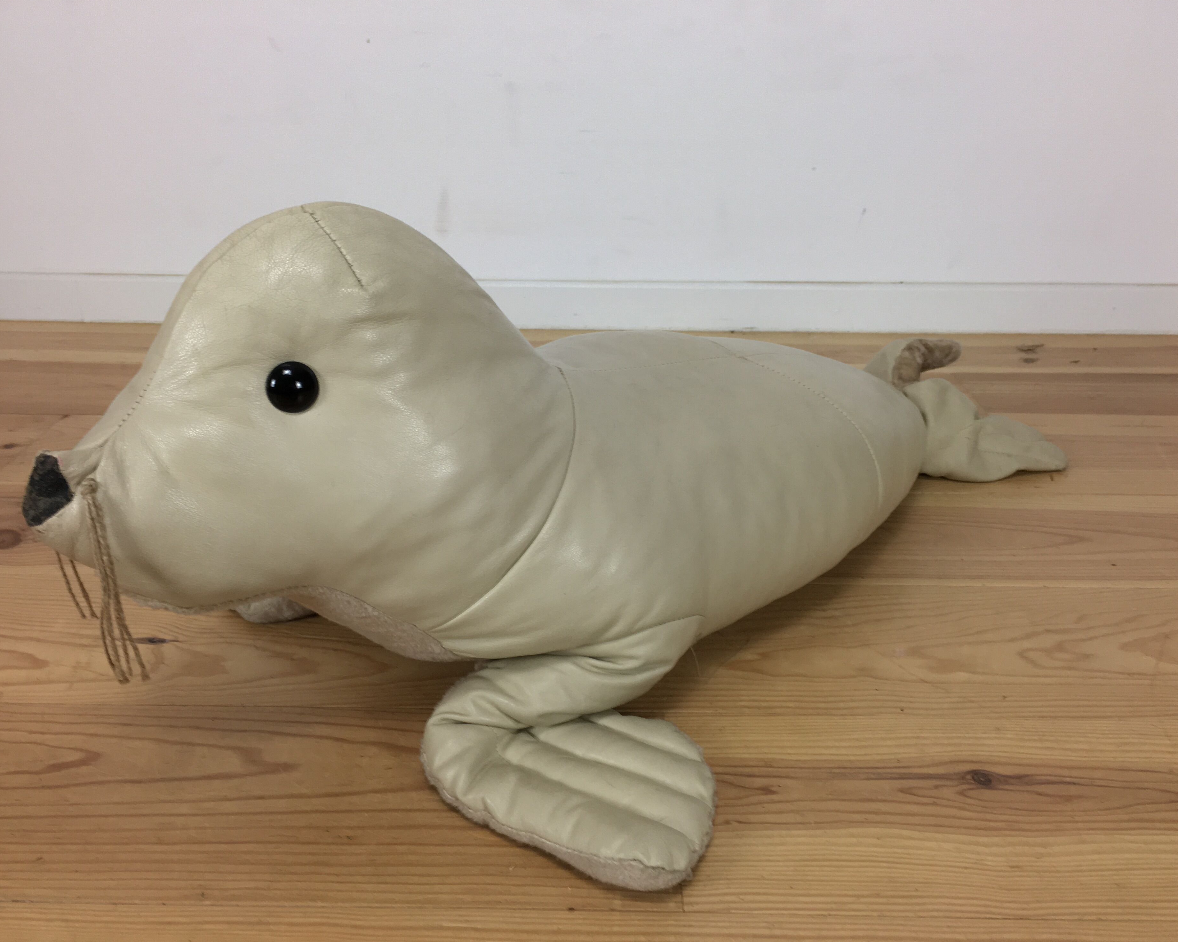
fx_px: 1081
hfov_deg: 57.2
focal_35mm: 31
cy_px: 479
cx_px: 566
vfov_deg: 47.1
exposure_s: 1/33
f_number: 2.2
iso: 40
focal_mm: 4.15
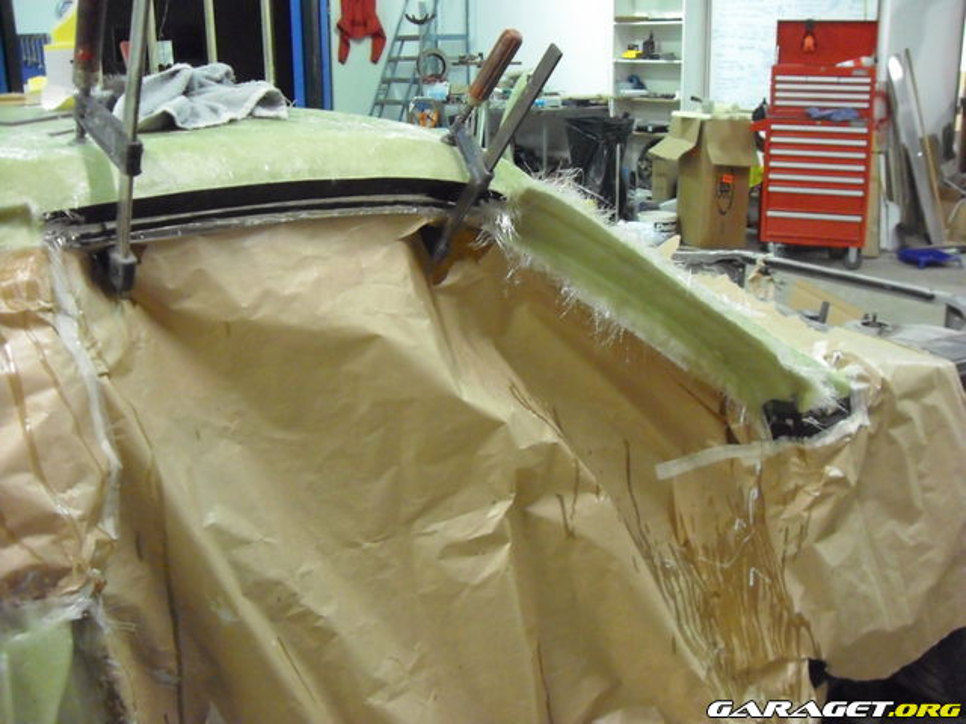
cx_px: 483
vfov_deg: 38.7
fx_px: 1033
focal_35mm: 37
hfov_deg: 50.1
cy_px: 362
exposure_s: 1/20
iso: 800
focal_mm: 6.2
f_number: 2.7
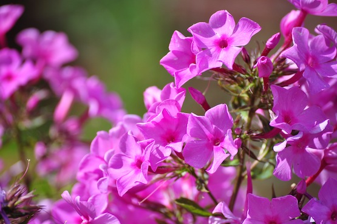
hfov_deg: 9.2
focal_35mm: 225
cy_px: 112
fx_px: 2104
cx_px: 168
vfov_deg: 6.1
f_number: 6.3
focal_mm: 150
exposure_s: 1/640
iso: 200
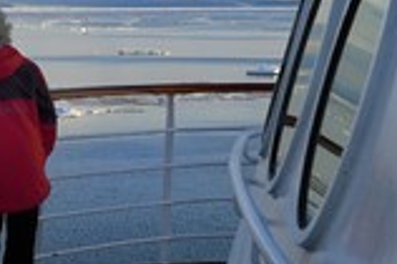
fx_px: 1410
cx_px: -106
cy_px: 106
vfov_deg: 10.7
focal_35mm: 128
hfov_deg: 15.3
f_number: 10
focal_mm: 48
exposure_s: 1/250
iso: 200
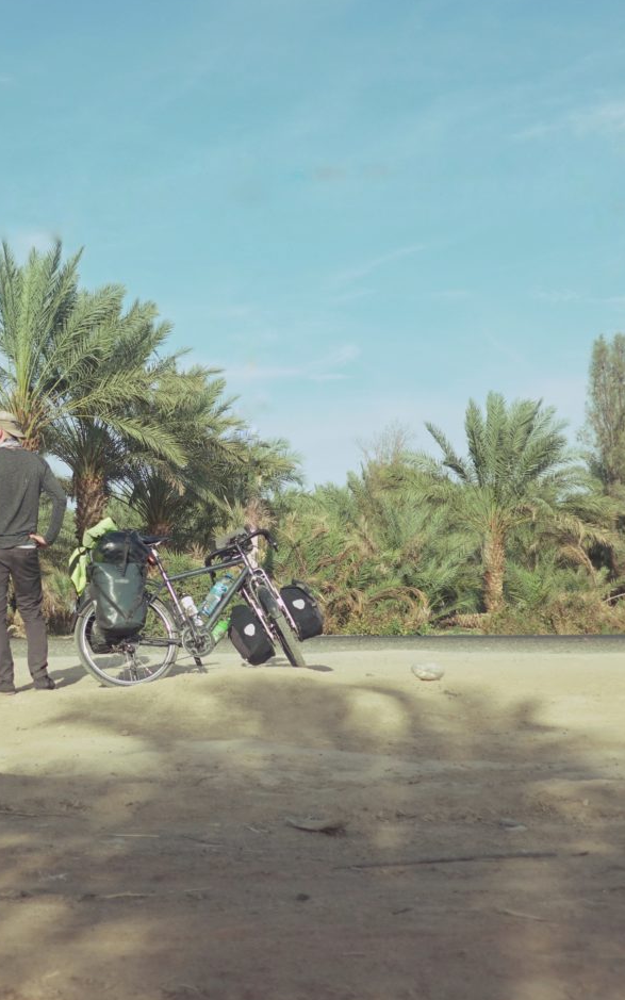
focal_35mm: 50
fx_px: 1362
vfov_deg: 40.3
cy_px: 498
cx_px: 108
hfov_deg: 25.3
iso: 200
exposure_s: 1/500
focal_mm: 11.81
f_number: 5
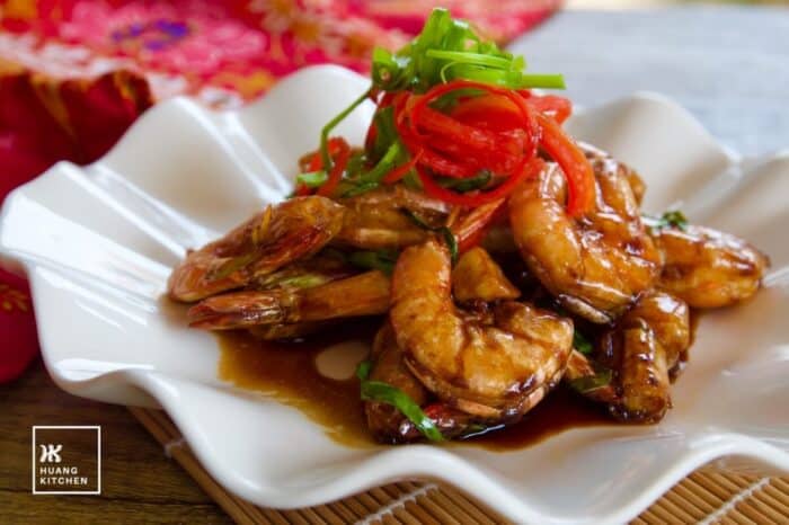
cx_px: 394
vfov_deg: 22.6
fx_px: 1314
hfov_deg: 33.4
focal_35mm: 60
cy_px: 262
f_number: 5.6
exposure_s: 1/125
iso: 250
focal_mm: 40
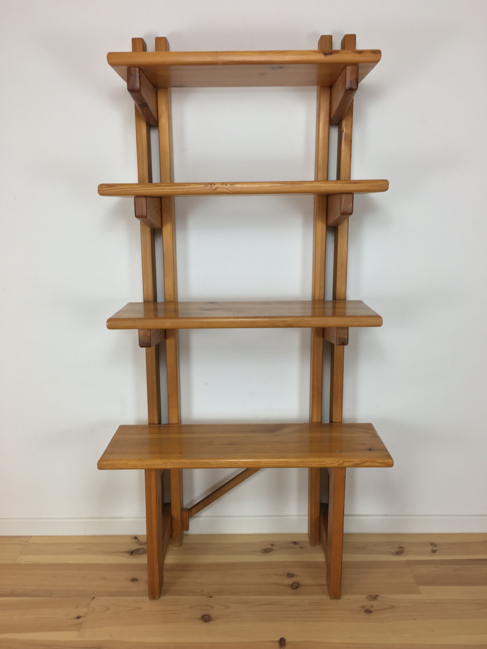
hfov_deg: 48.2
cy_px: 324
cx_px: 244
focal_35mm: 29
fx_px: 544
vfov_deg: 61.7
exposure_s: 1/33
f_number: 2.2
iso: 32
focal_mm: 4.15
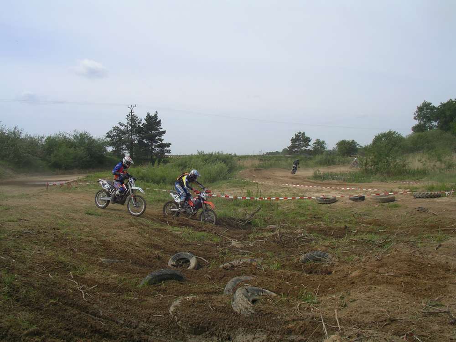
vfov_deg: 38.7
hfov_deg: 50.1
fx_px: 487
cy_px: 171
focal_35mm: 37
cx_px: 228
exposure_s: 1/200
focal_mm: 5.7
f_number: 6.9
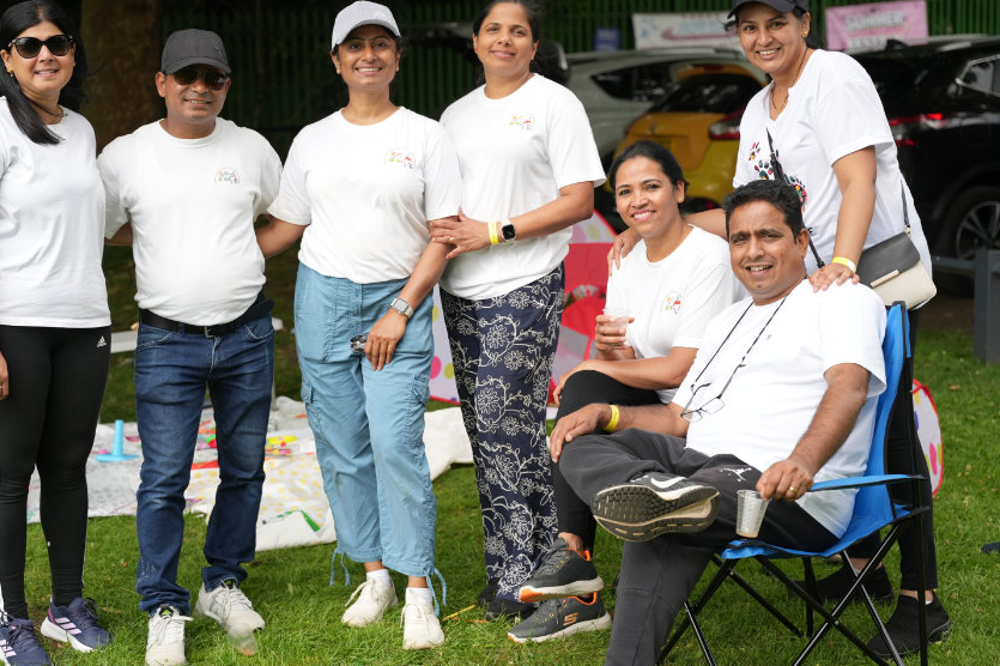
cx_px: 413
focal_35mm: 61
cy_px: 331
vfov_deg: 22.2
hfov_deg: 32.8
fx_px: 1697
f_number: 2.8
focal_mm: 49.9
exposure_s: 1/800
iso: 250
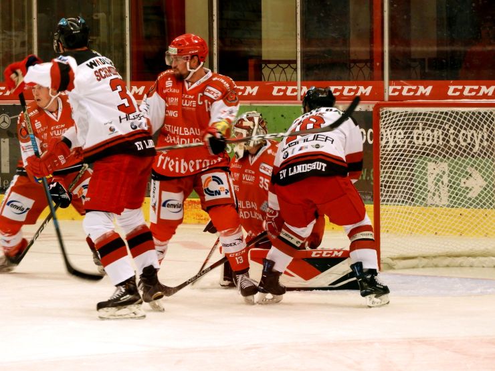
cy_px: 186
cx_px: 248
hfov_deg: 9.0
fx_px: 3146
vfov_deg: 6.8
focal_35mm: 220
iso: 400
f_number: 5.3
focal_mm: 39.4
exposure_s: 1/80
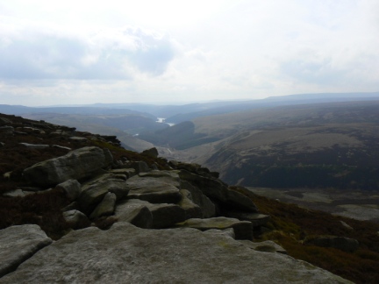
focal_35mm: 36
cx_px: 190
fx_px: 394
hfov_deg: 51.4
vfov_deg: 39.7
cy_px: 142
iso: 80
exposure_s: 1/400
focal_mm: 6
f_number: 8
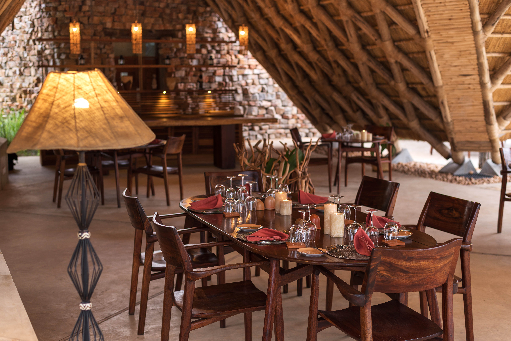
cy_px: 170
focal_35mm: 50
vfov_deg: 27.0
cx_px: 256
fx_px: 710
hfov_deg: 39.6
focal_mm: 50
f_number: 2.8
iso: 100
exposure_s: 1/13
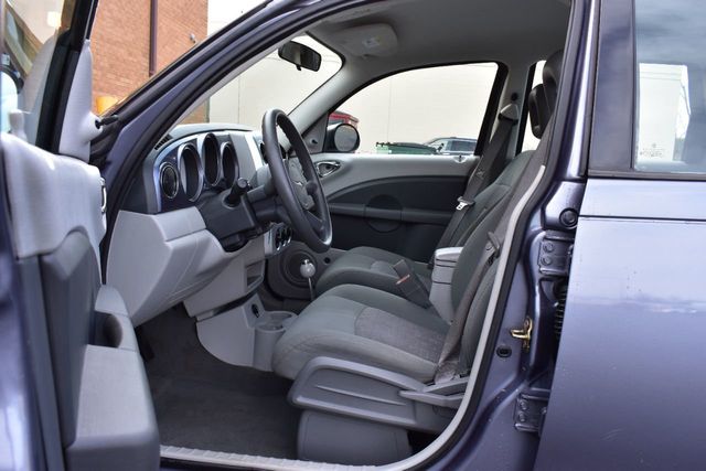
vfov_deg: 41.7
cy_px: 236
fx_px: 618
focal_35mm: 32
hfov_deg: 59.5
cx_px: 353
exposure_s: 1/125
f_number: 9
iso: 400
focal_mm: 21
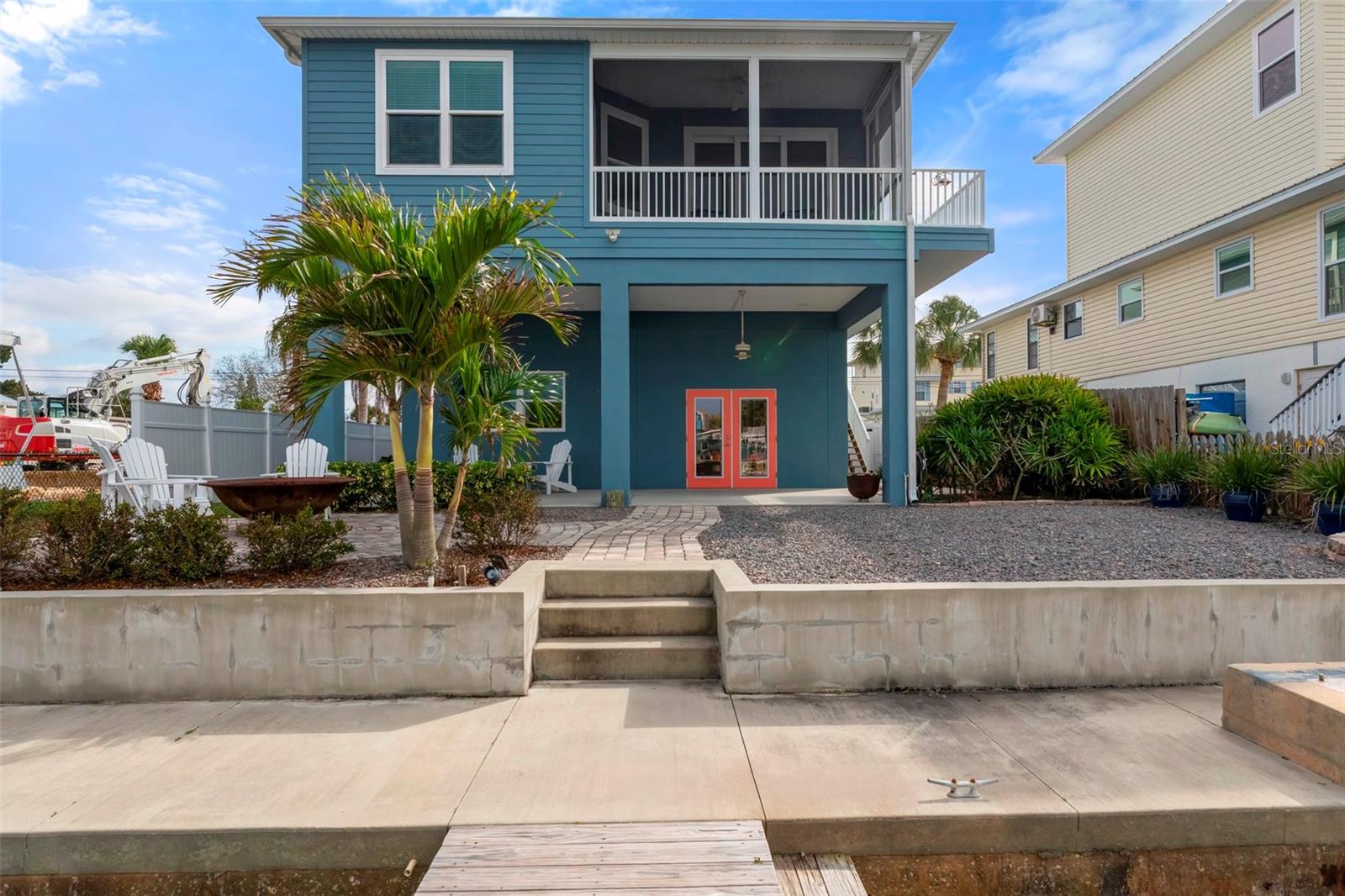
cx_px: 672
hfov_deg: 85.4
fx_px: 728
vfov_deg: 63.2
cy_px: 448
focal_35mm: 20
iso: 1000
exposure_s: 1/1000
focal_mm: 13
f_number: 8
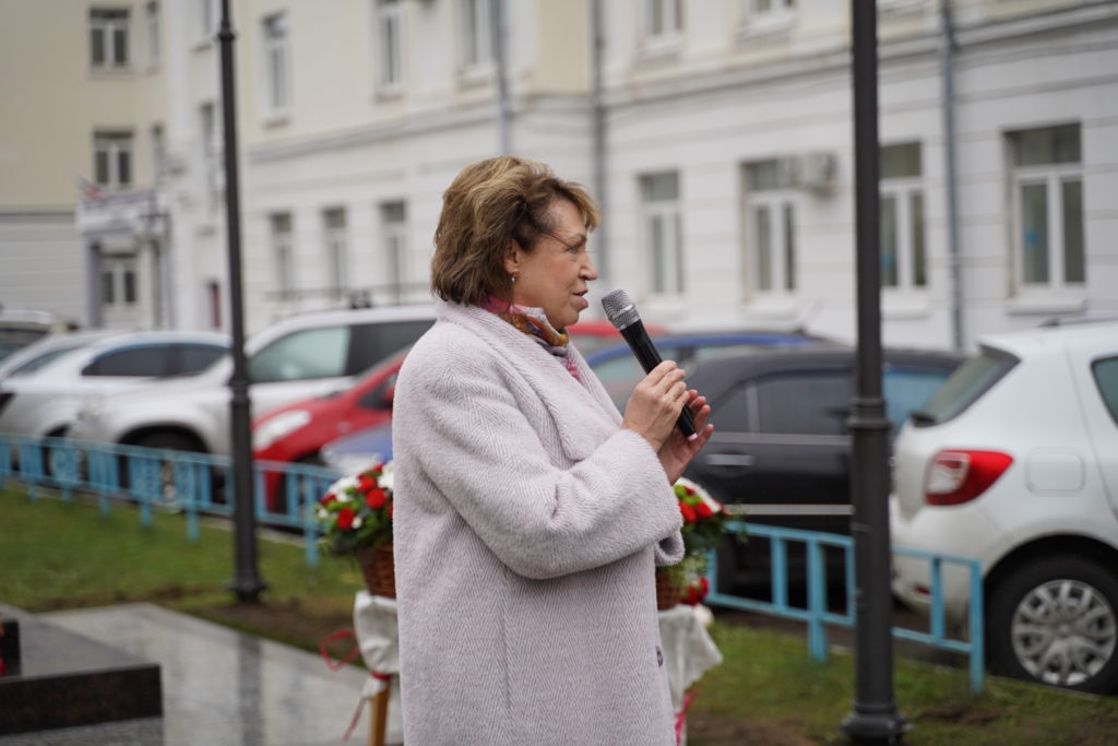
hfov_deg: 27.0
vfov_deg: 18.2
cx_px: 559
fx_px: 2329
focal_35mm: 75
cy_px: 373
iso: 400
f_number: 2.8
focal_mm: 75
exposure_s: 1/800
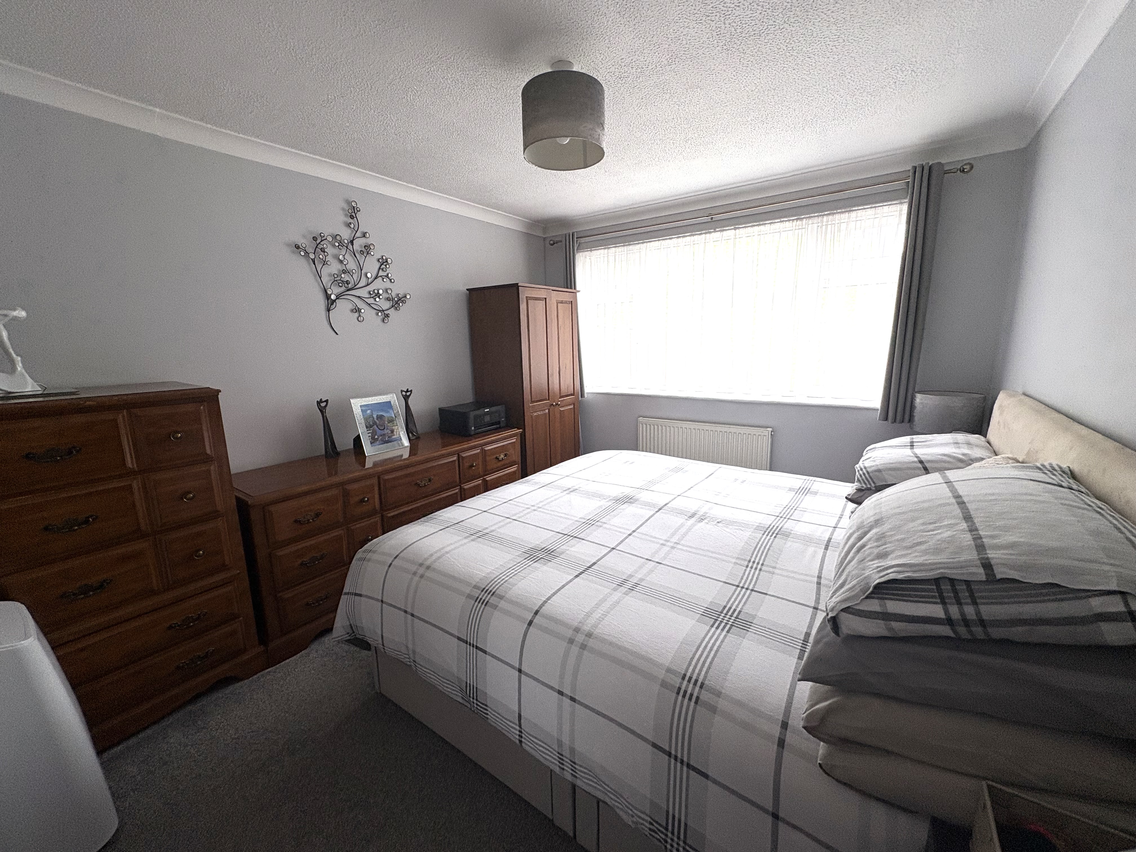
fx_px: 459
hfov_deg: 102.1
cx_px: 568
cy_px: 426
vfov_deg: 85.7
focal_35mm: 14
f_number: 2.2
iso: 50
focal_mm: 2.22
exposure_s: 1/99
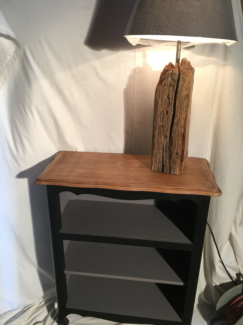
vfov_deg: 61.7
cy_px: 162
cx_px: 122
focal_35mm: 29
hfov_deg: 48.2
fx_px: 271
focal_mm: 4.15
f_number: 2.2
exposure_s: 1/33
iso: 100
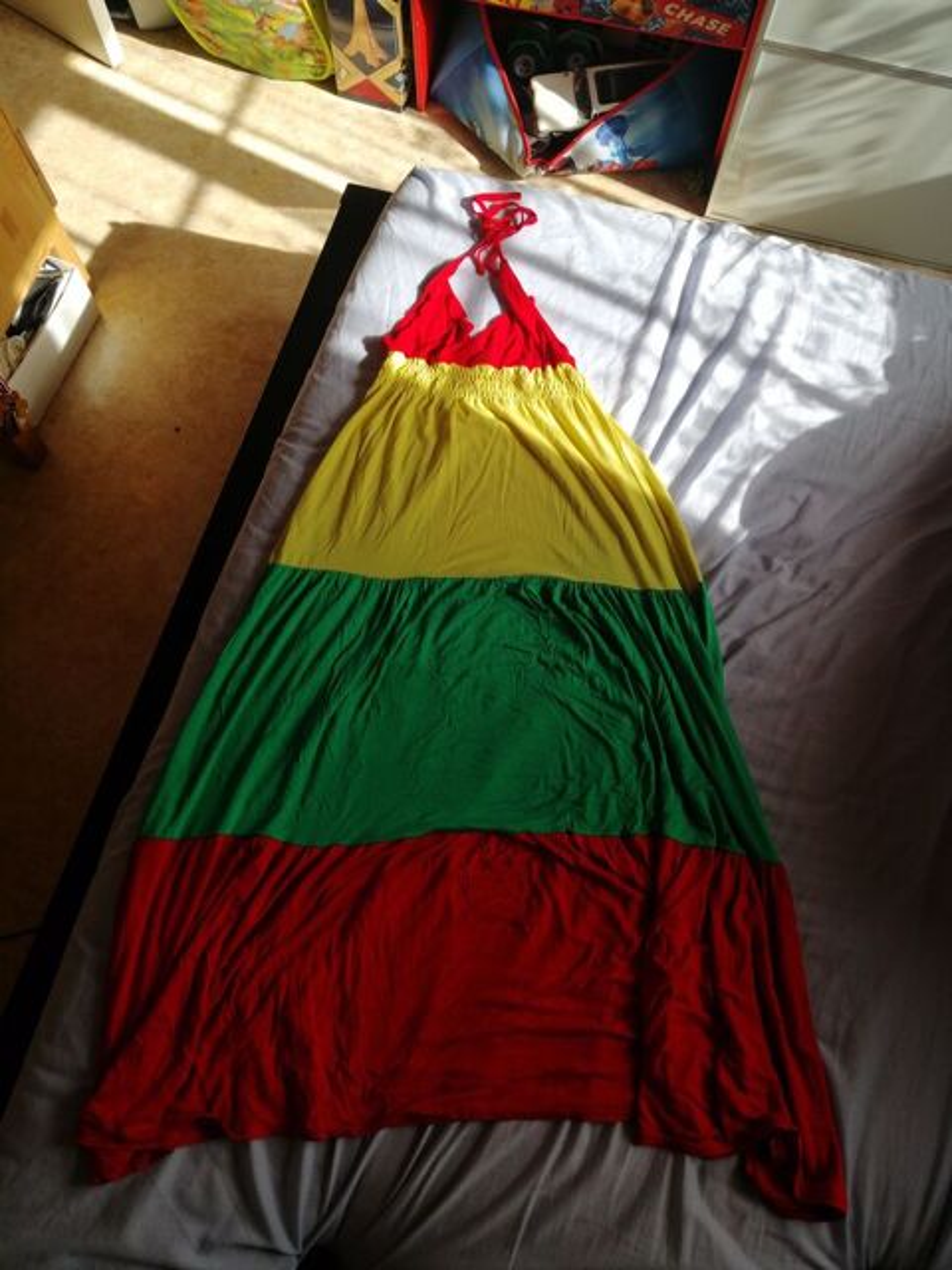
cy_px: 635
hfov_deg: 51.4
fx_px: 990
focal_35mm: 27
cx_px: 476
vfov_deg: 65.3
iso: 50
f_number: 1.8
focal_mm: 3.95
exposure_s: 1/297
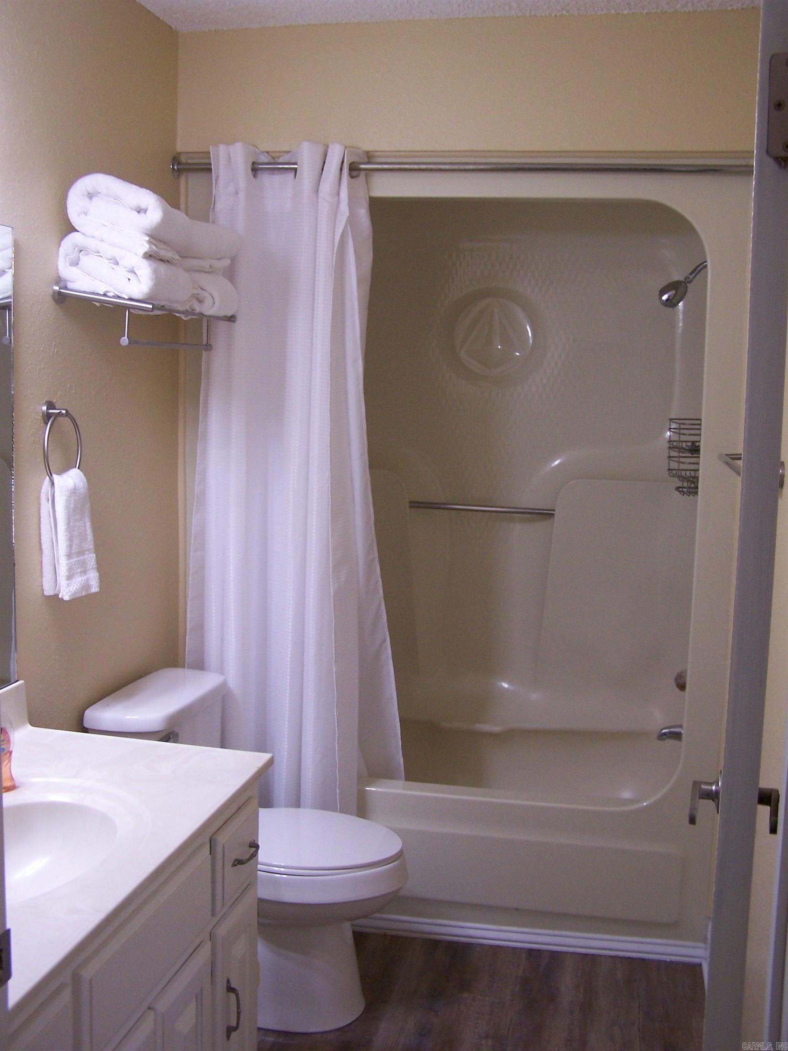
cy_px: 526
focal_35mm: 38
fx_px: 1153
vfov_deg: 49.0
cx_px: 394
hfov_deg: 37.7
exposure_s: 1/30
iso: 140
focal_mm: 6.3
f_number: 2.8
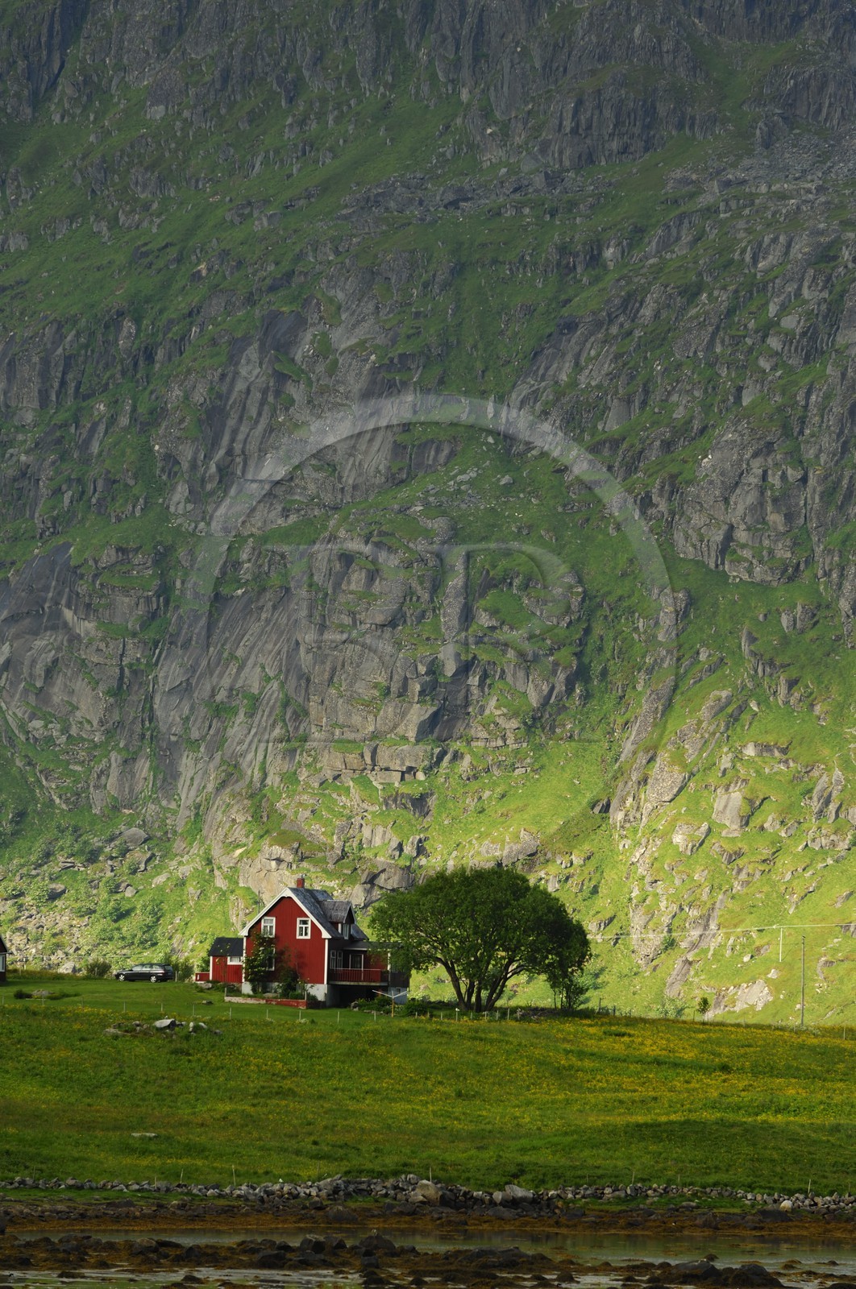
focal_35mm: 232
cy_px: 644
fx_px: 8317
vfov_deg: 8.9
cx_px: 428
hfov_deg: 5.9
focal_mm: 155
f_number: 4.8
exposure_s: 1/250
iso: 100
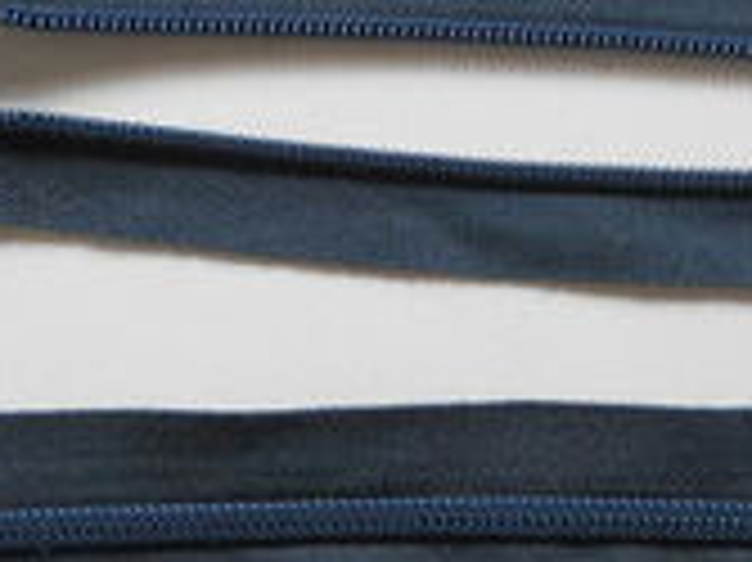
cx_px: 522
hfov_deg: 16.6
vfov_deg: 12.4
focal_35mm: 118
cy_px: -18
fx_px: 2562
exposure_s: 1/30
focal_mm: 6.72
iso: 160
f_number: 3.1
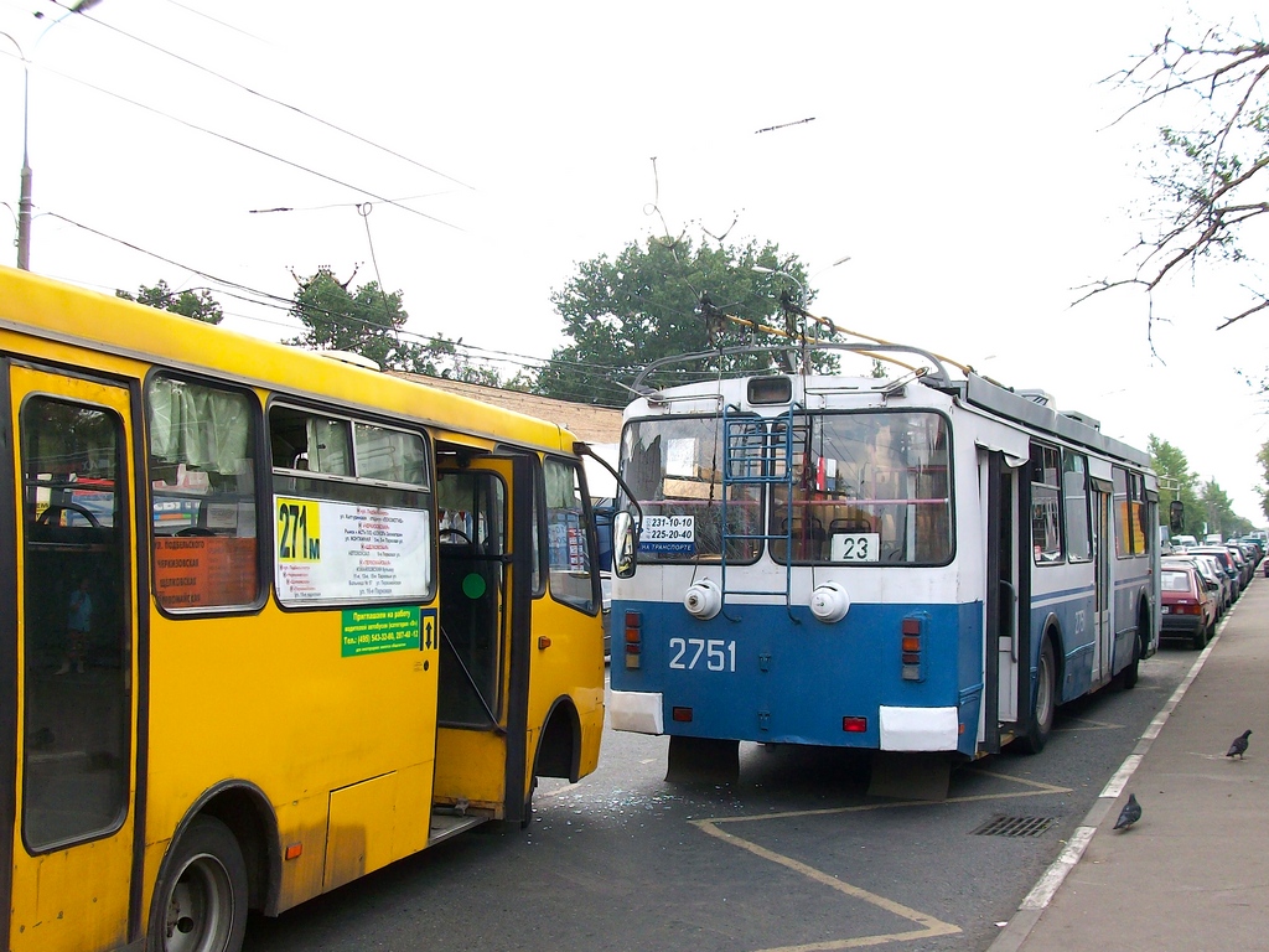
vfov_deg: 41.8
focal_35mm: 34
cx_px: 634
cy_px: 476
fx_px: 1246
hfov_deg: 54.0
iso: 64
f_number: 2.8
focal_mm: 5.7
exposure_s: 1/299
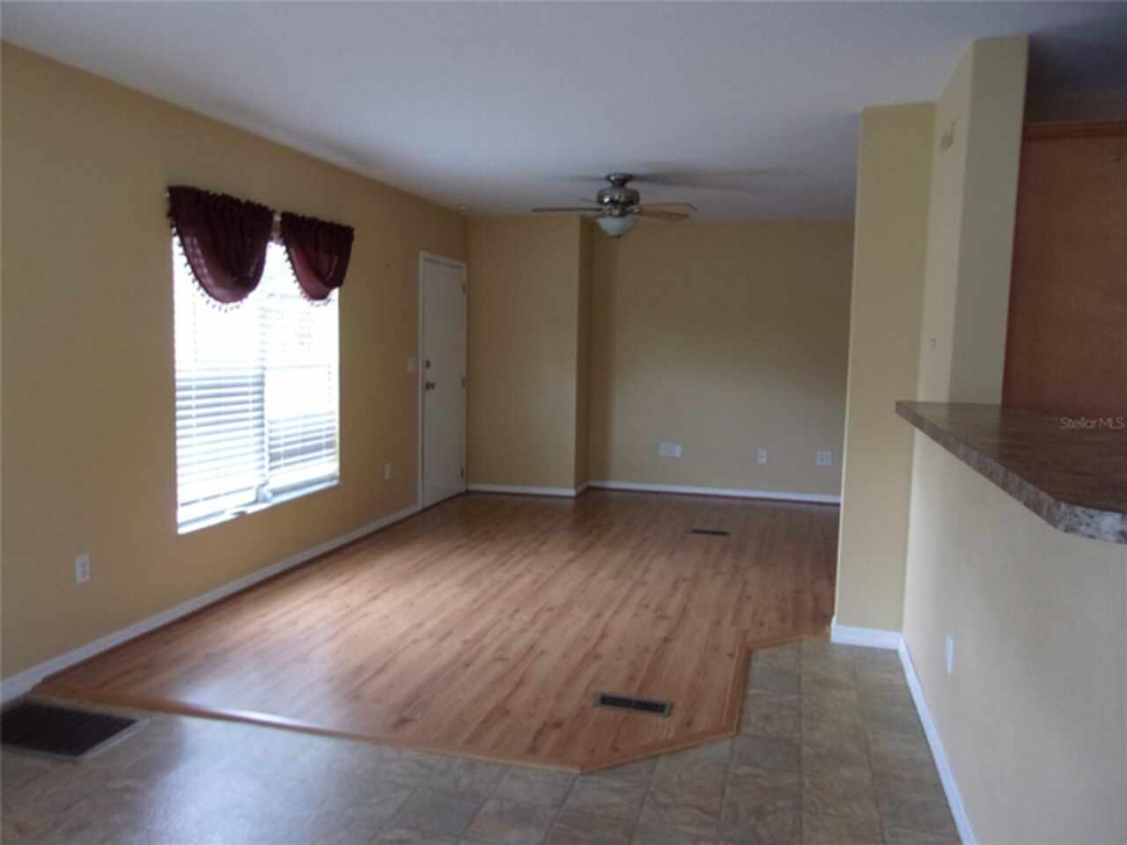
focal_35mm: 27
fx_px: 879
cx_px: 564
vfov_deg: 51.4
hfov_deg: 65.3
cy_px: 422
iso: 158
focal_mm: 4.9
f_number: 3
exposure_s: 1/34
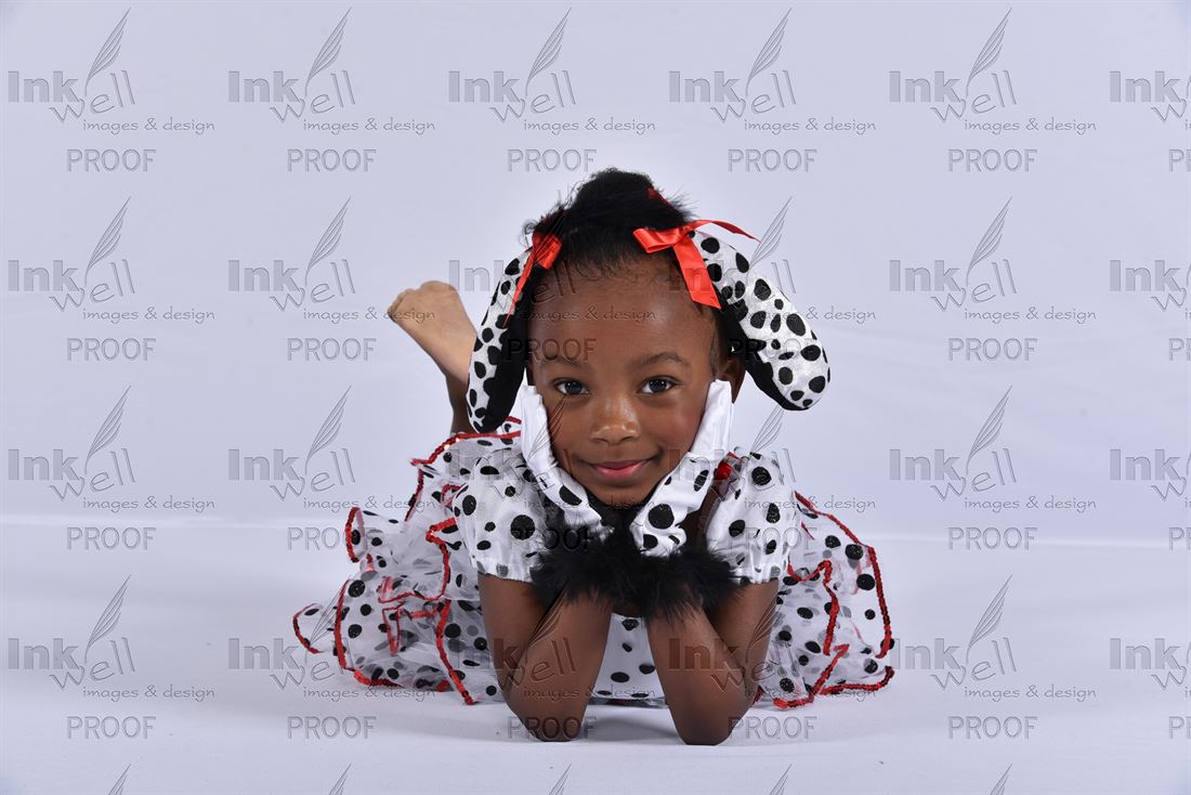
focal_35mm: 65
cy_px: 398
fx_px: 2151
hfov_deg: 31.0
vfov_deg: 20.9
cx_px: 596
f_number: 8
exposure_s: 1/200
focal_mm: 65
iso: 250
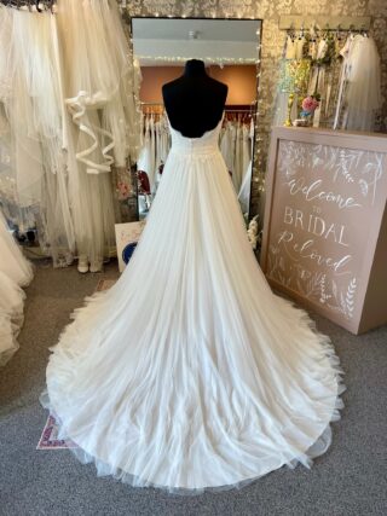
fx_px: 373
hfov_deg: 54.9
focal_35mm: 25
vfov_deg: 69.4
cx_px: 194
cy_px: 258
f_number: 1.6
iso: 64
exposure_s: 1/100
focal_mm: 5.1
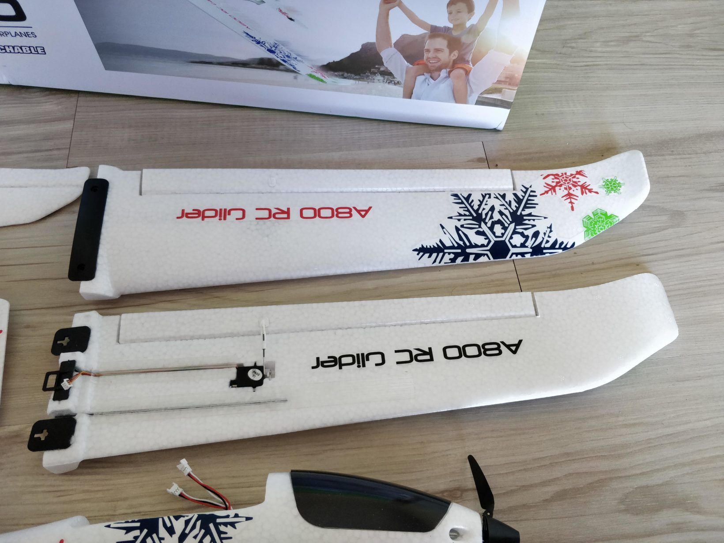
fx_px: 502
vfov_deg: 56.8
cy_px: 272
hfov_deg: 71.6
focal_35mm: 24
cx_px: 362
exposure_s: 1/50
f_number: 1.7
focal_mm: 4.1
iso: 640
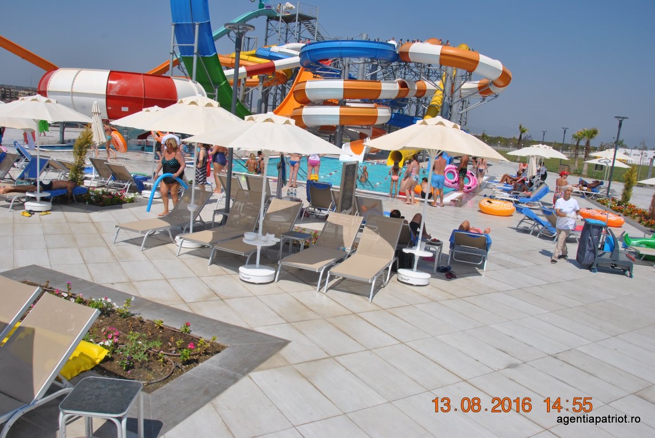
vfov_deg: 48.1
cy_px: 219
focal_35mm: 27
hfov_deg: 67.3
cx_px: 328
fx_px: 492
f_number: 10
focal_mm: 18
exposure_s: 1/400
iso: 100
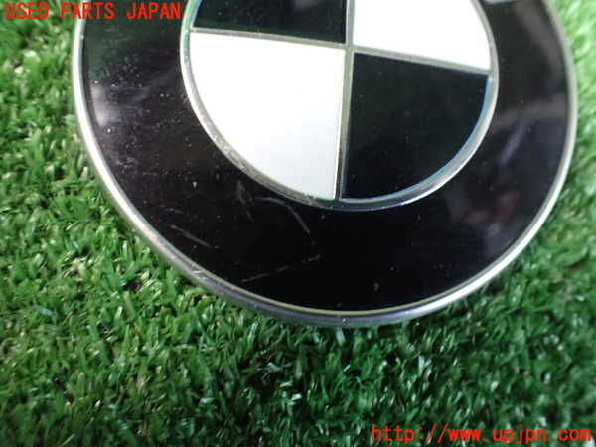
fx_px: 517
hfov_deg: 60.0
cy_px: 224
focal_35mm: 30
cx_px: 298
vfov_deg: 46.8
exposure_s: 1/30
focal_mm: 5.4
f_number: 2.3
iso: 1250
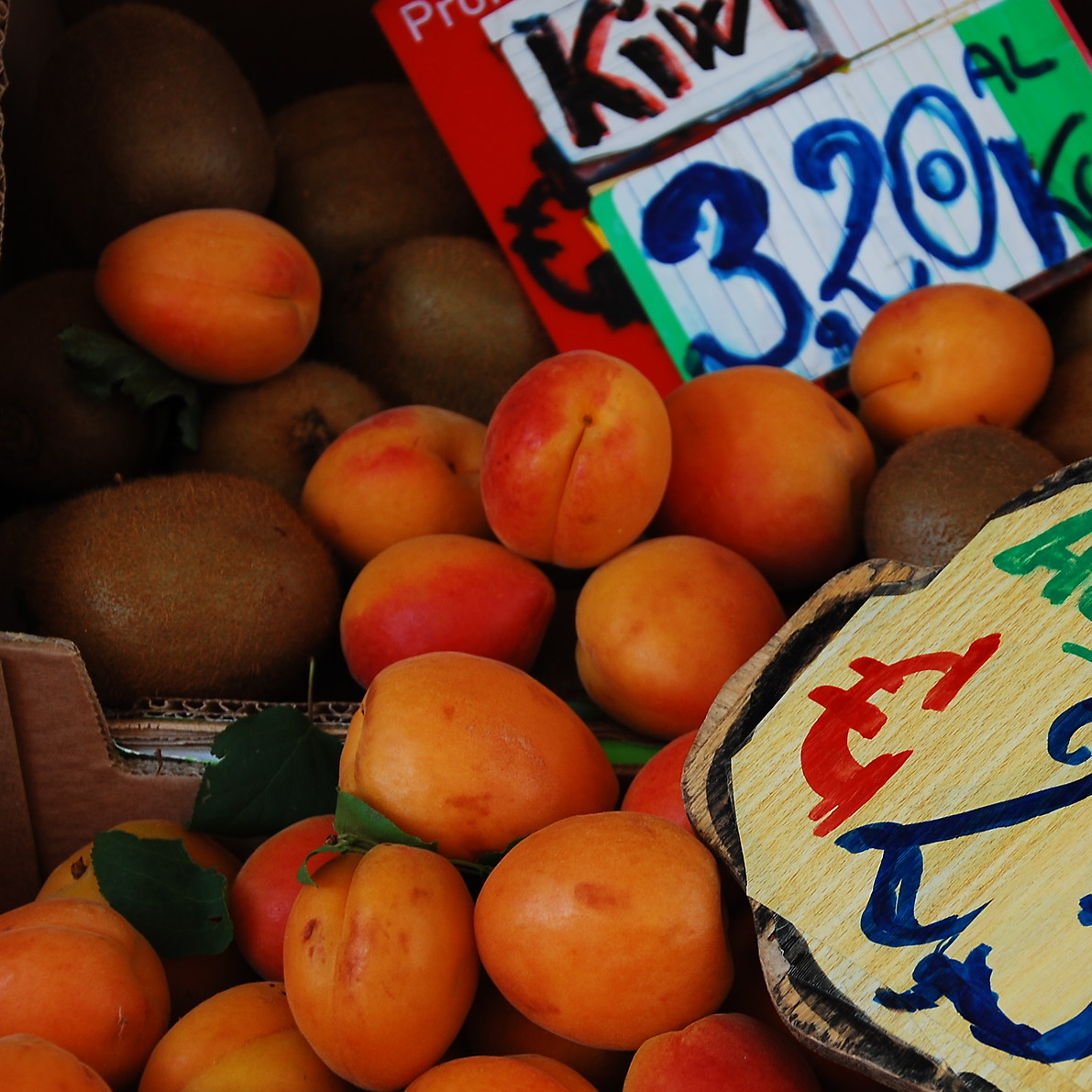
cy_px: 734
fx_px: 3855
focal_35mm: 108
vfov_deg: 16.1
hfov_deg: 16.0
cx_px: 880
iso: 100
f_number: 4.8
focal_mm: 42
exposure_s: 1/60
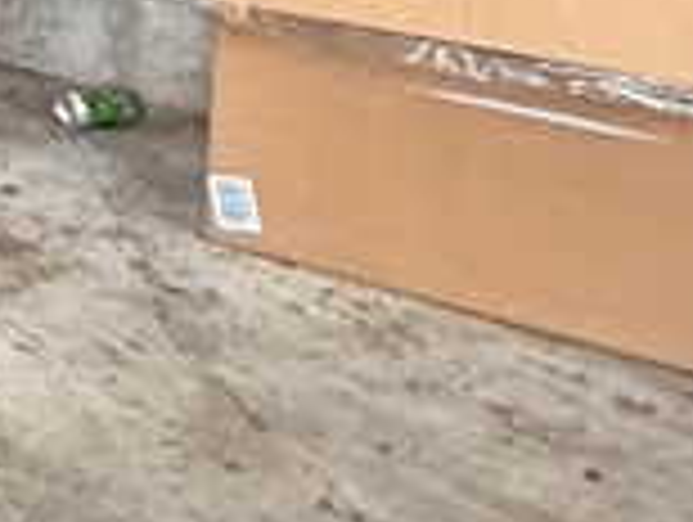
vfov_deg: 14.1
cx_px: -1035
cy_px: -432
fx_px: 1865
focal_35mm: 93
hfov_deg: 13.8
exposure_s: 1/60
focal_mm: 2.22
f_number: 2.2
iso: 500
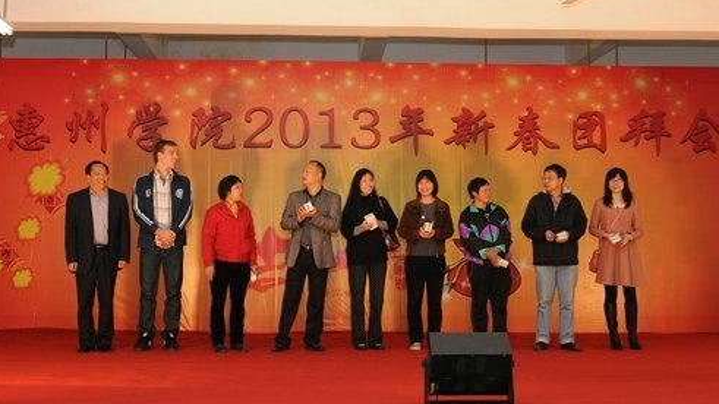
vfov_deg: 24.2
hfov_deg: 41.7
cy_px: 182
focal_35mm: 50
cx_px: 360
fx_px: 944
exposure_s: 1/125
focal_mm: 31
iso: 800
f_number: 4
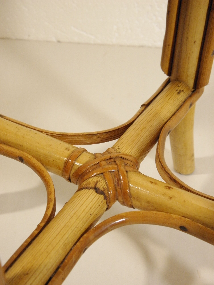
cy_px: 142
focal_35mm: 50
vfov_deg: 38.2
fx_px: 412
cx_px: 107
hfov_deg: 29.1
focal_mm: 9.1
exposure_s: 1/20
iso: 200
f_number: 4
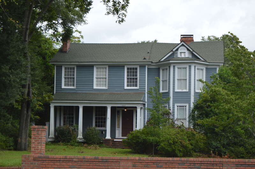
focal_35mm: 82
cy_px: 84
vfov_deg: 16.5
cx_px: 128
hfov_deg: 24.6
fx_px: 584
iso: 100
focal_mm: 55
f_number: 8
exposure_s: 1/250
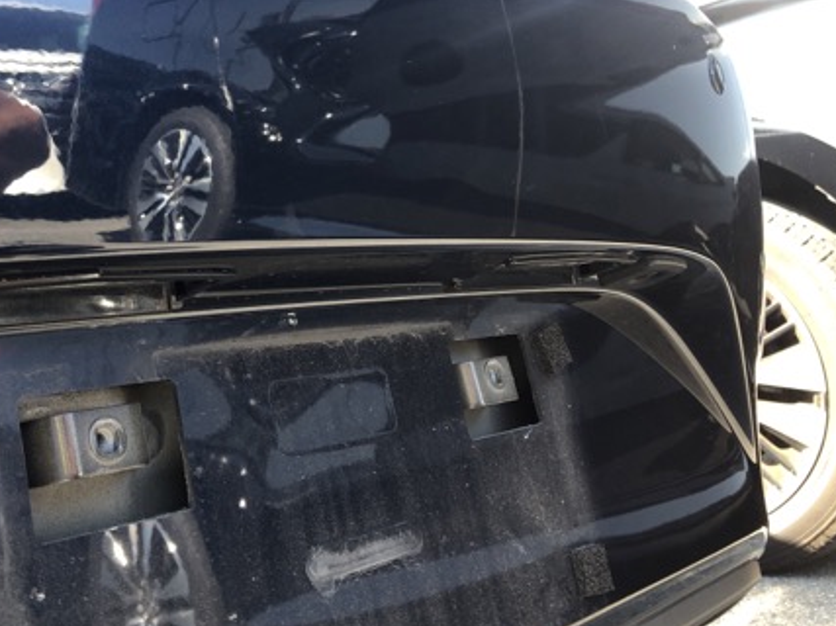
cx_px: 251
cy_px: 215
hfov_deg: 43.9
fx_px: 1014
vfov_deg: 34.1
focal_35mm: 42
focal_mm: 3.99
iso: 25
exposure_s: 1/60
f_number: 1.8
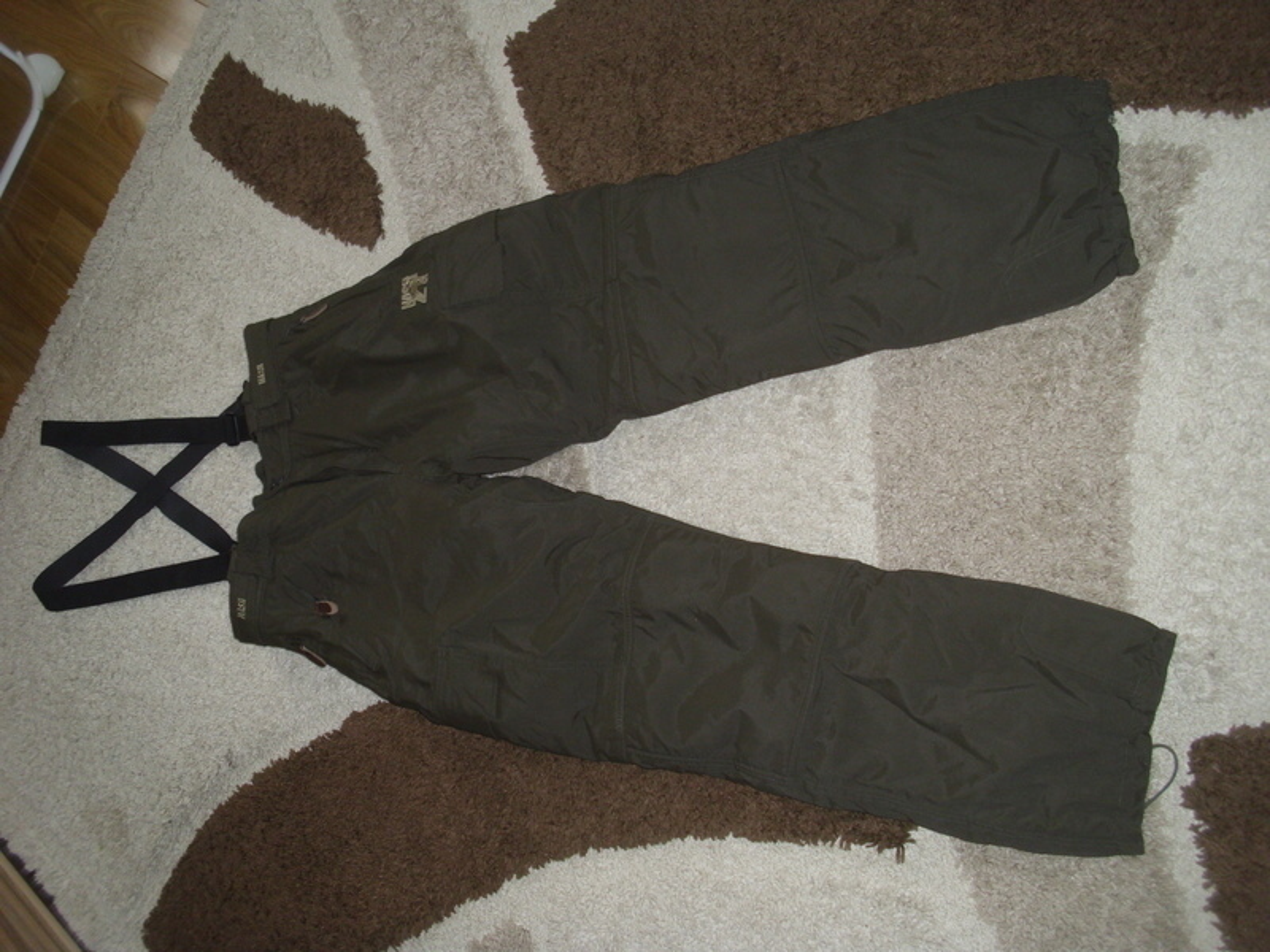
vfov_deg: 40.7
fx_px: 1284
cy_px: 476
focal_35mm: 35
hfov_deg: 52.6
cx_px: 635
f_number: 3
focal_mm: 6.2
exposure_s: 1/60
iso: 200
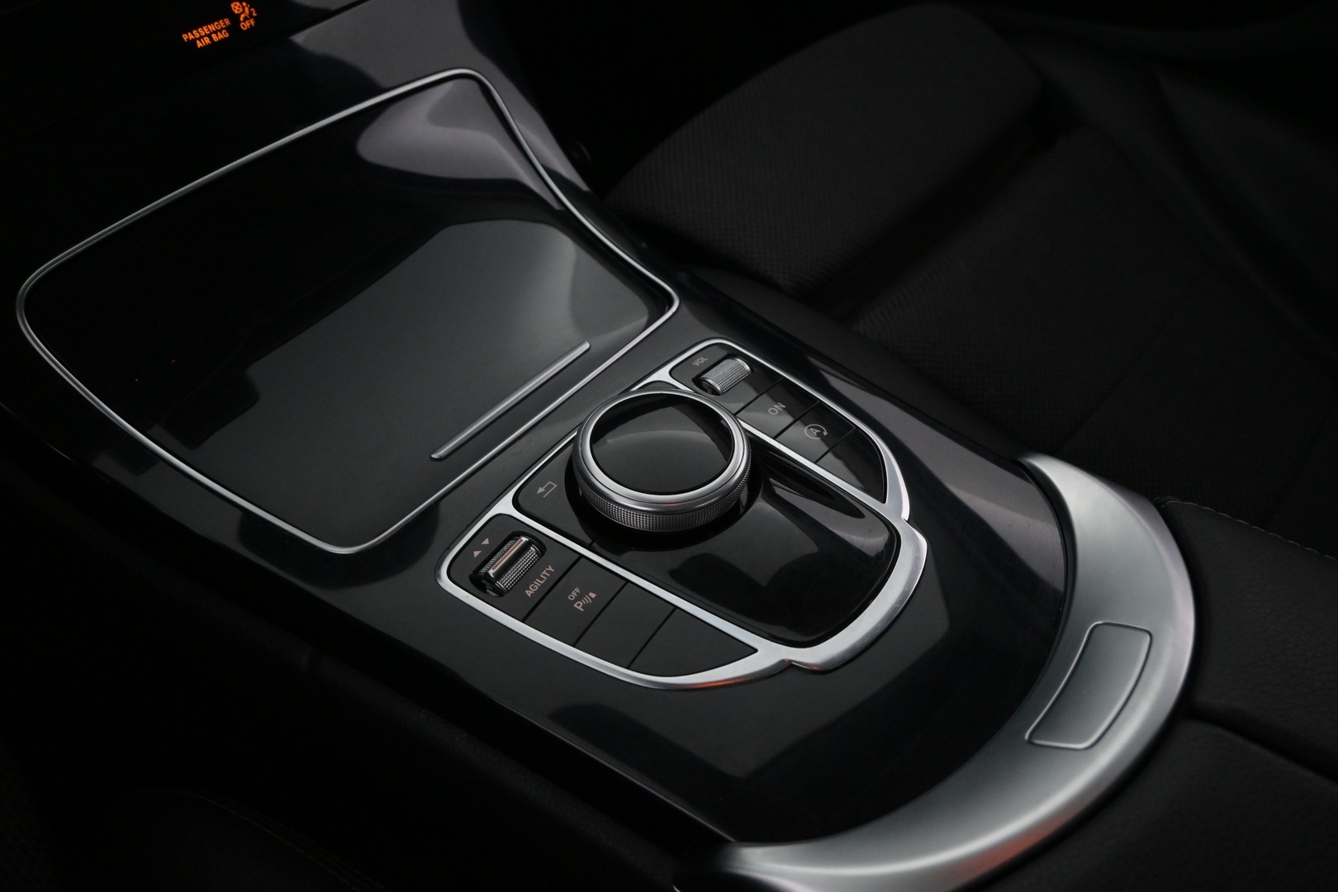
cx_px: 669
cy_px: 446
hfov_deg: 63.2
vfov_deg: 44.6
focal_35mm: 29
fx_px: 1087
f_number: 5
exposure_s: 1/100
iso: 2500
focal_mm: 19.5
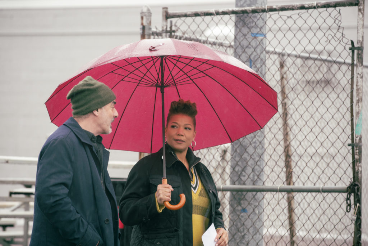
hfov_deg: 12.1
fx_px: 1738
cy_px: 123
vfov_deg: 8.1
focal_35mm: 170
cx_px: 184
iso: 800
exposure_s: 1/250
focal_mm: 170
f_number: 4.5
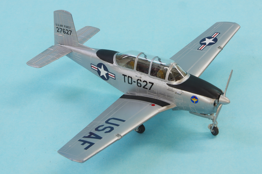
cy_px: 87
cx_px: 131
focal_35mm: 90
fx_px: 654
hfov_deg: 22.6
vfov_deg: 15.2
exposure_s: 2.5
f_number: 29
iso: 100
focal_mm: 60
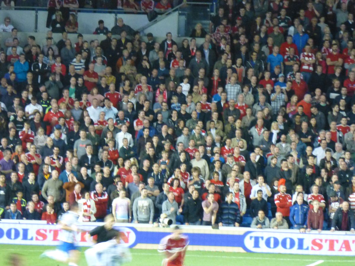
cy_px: 133
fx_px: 4923
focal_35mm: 480
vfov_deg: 3.1
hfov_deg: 4.1
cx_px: 178
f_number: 6.4
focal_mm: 86
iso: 1600
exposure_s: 1/15
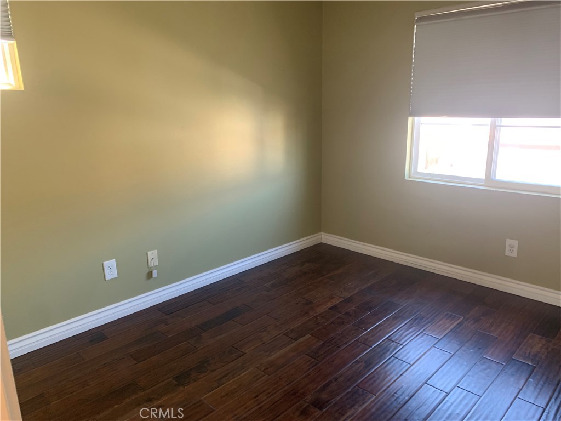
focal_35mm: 26
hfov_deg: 67.3
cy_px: 210
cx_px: 280
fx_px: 421
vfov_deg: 53.1
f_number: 1.8
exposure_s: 1/60
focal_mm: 4.25
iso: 125
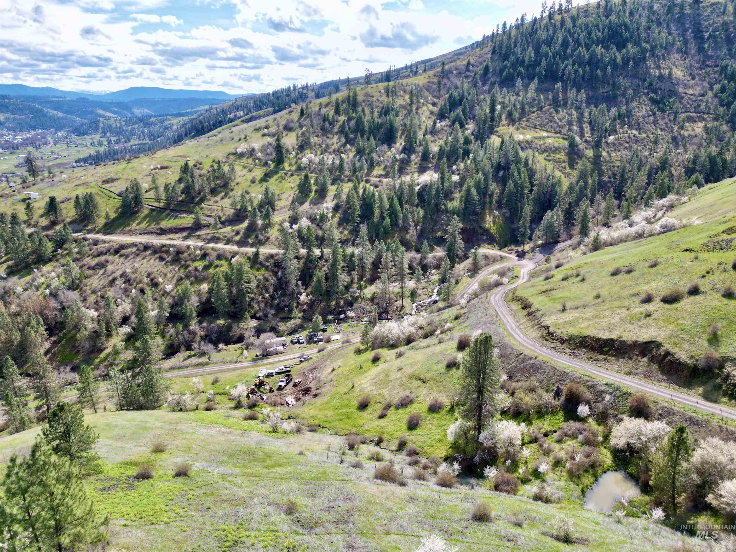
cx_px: 368
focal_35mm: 24
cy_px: 276
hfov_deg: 71.6
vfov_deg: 56.8
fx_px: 510
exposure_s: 1/2000
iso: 200
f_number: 1.7
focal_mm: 6.72
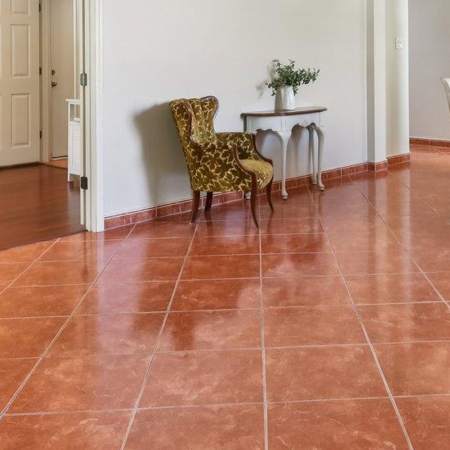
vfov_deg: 35.2
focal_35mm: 45
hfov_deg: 37.2
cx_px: 294
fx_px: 662
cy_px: 37
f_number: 8
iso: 400
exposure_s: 1/10
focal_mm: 14
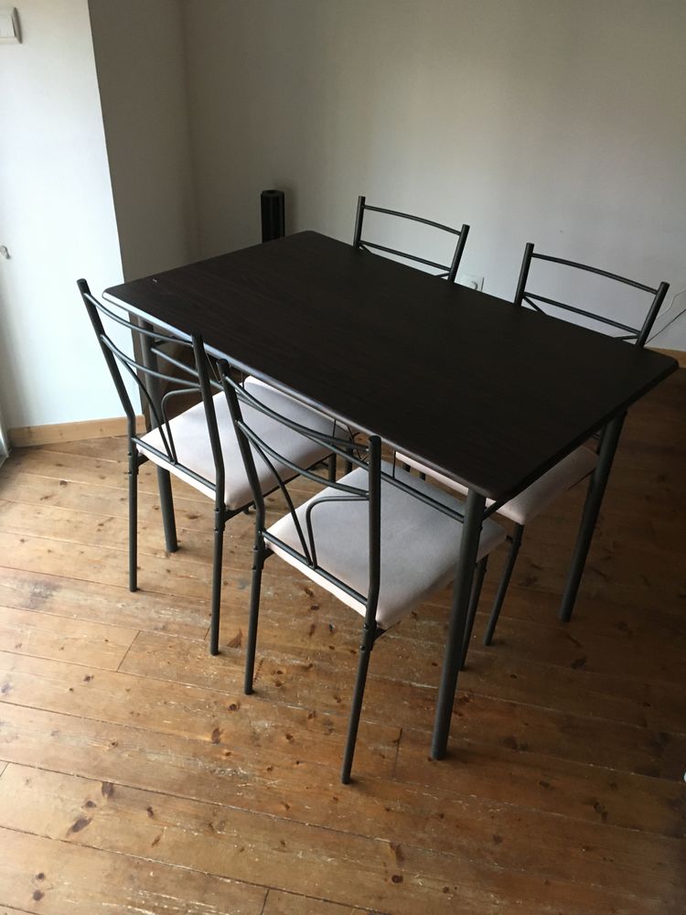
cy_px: 458
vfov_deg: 61.7
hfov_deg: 48.2
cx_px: 343
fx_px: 766
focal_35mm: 29
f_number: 2.2
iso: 200
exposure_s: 1/33
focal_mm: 4.15
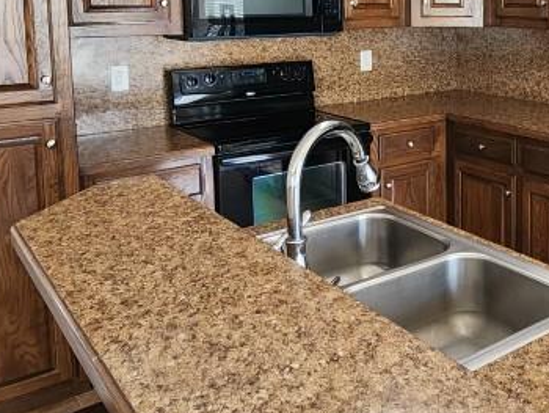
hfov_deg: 45.0
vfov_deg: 36.3
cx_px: 482
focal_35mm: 38
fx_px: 603
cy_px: 75
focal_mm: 2.2
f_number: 2.2
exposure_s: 1/60
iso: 250
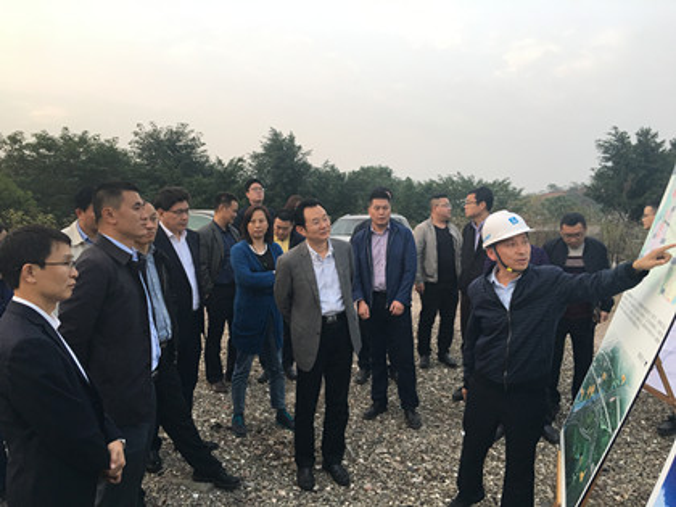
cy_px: 254
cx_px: 338
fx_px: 566
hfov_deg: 61.7
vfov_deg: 48.2
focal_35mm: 29
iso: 32
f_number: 2.2
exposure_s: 1/33
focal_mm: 4.15
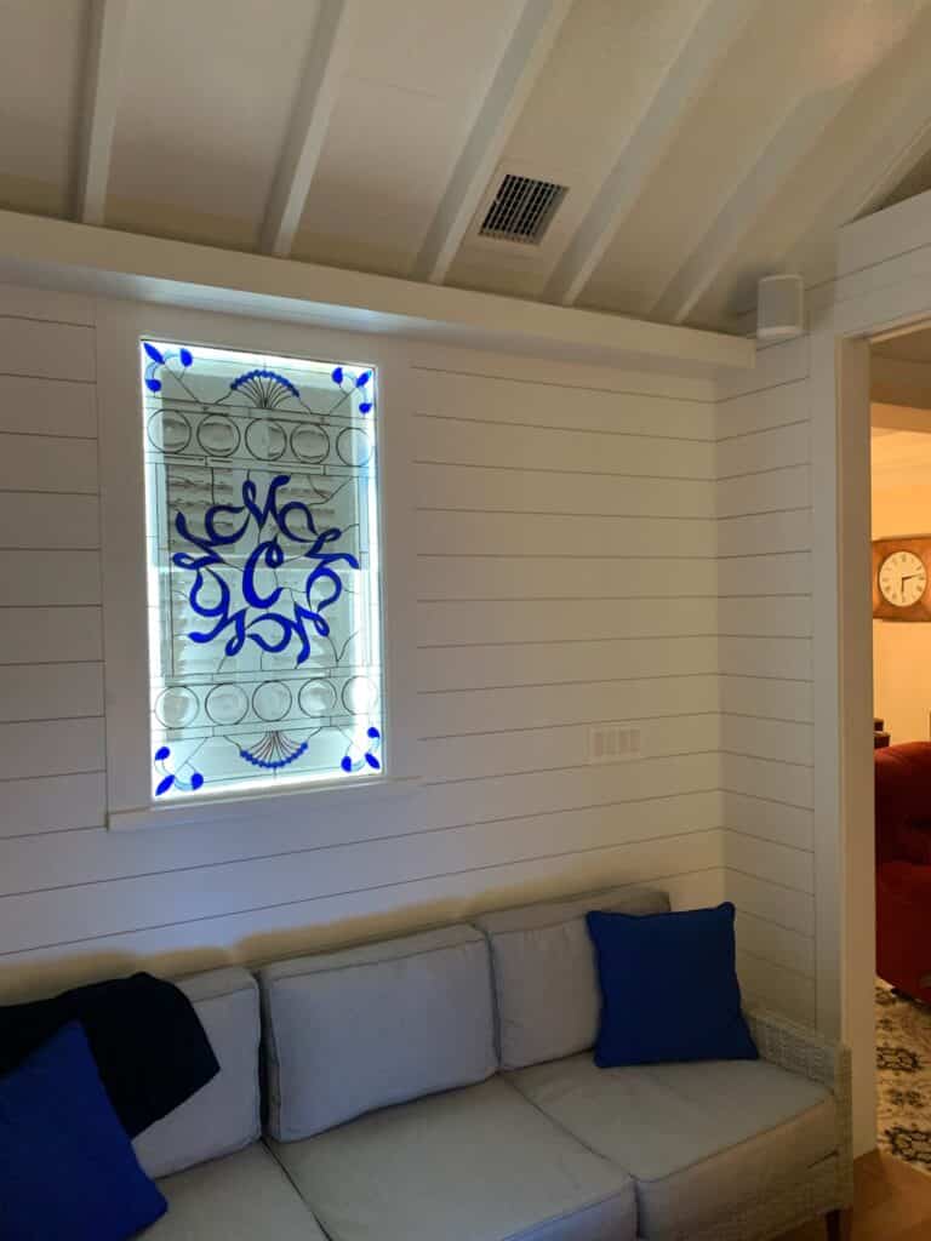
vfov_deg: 67.3
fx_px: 932
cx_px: 466
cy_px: 620
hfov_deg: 53.1
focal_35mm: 26
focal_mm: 4.25
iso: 400
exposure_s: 1/30
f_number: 1.8
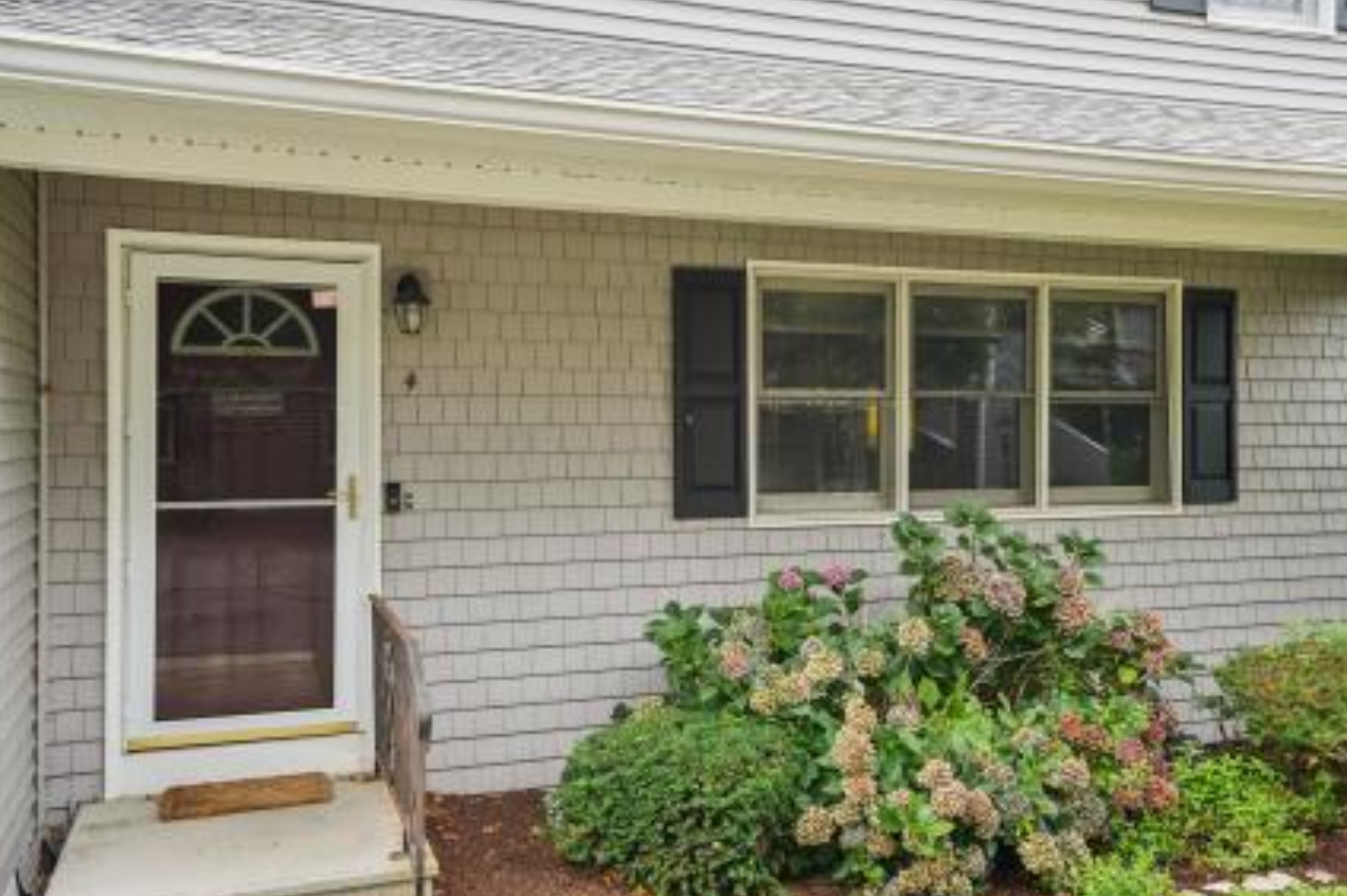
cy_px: 454
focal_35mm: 34
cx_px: 708
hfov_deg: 55.8
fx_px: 1271
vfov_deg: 38.8
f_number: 8
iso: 200
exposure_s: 1/40
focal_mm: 32
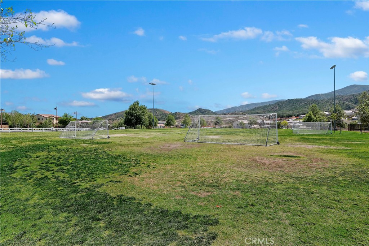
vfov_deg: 61.8
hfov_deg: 84.0
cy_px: 123
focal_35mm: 20
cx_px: 184
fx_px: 205
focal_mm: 20
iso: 500
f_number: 20
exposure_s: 1/250
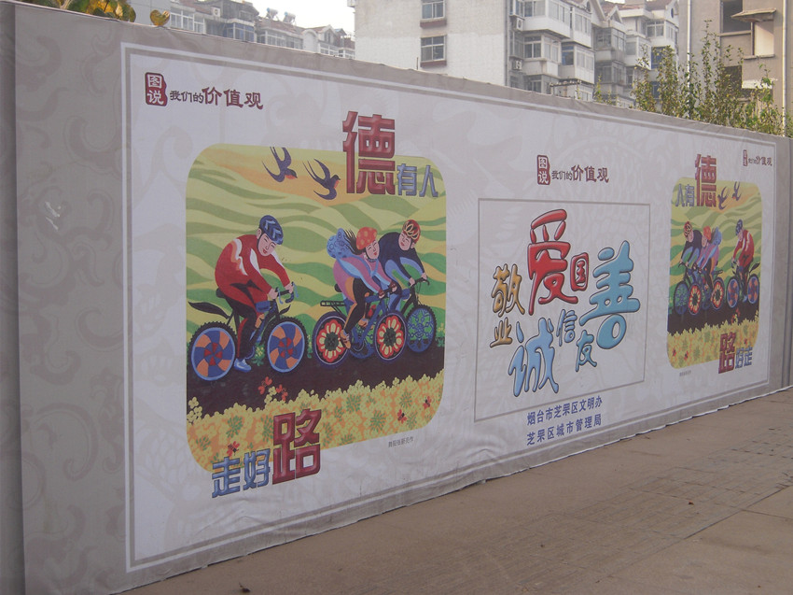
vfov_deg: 29.1
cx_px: 396
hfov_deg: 38.2
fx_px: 1145
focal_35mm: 50
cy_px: 298
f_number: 3.5
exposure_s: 1/320
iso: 100
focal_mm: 8.9
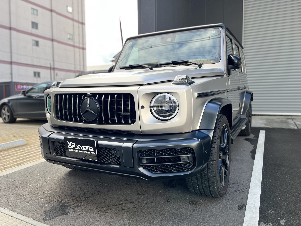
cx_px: 150
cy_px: 113
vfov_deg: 53.1
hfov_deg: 67.3
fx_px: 226
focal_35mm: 26
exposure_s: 1/384
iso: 50
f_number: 1.6
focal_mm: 5.1
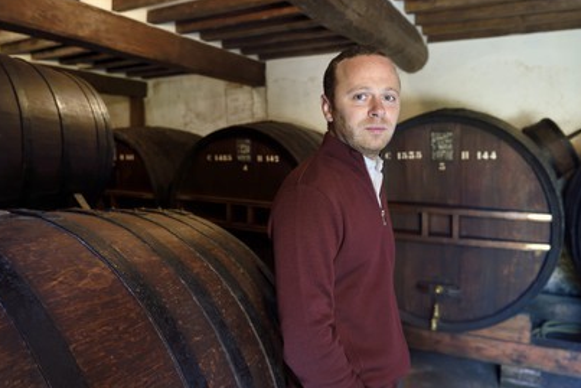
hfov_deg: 71.5
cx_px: 287
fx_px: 404
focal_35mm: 25
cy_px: 198
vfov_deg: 51.3
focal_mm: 24
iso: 1600
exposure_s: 1/15
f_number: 4
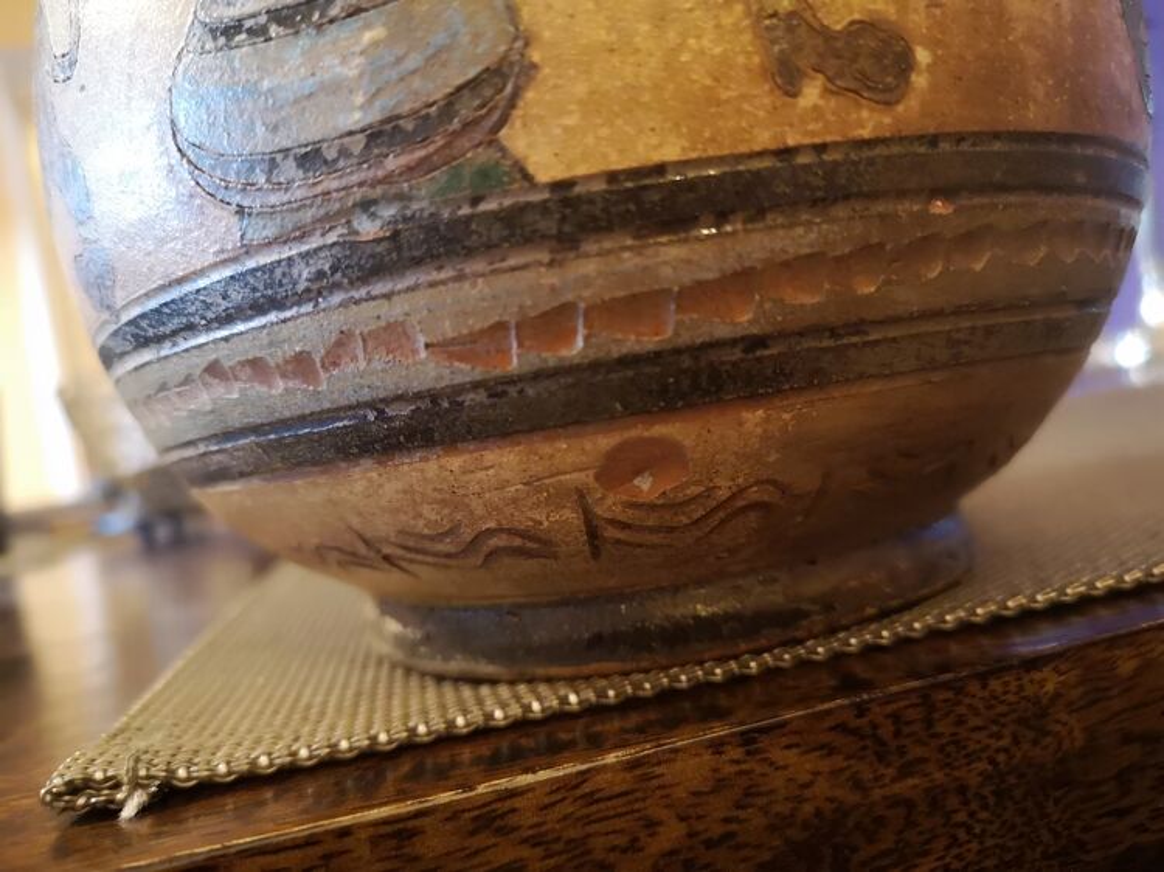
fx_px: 908
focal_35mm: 27
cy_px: 436
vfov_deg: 51.3
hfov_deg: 65.3
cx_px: 582
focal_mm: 5.58
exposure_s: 1/16.7
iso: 1600
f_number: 1.8
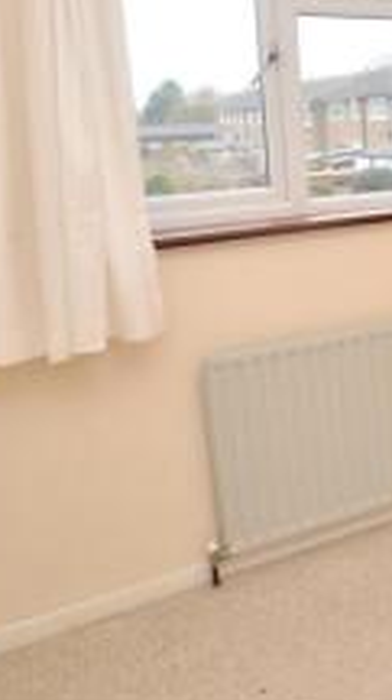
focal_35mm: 38
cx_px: 570
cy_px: 196
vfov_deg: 50.9
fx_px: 707
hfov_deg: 24.7
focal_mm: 11
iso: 400
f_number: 5
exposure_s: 1/100
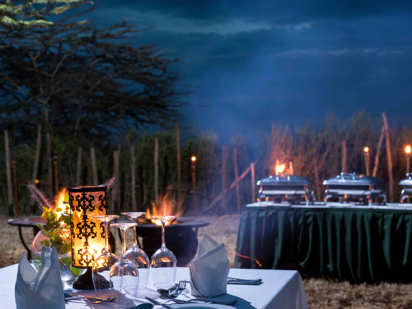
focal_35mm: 71
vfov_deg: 20.7
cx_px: 172
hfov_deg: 27.4
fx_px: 845
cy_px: 177
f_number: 7.1
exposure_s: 1
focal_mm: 50
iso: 1250
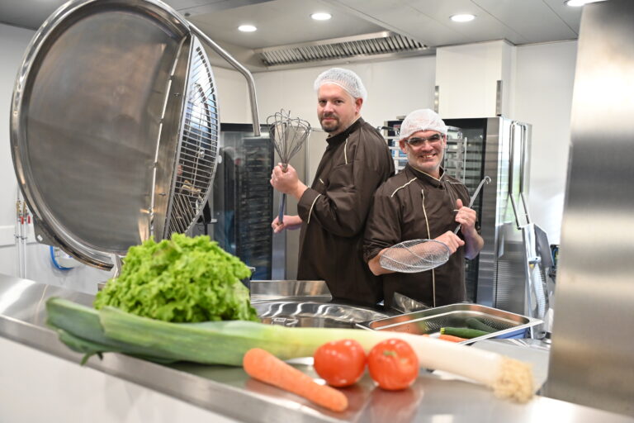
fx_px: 581
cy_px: 212
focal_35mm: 33
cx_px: 317
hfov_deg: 57.2
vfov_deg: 40.0
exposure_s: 1/160
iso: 3200
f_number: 4.8
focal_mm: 33
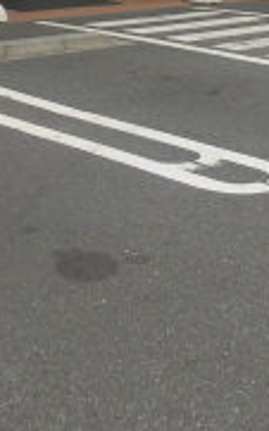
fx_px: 1057
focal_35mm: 90
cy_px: -79
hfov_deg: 14.5
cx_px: 102
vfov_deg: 21.5
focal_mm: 4.3
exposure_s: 1/800
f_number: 3.1
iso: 100
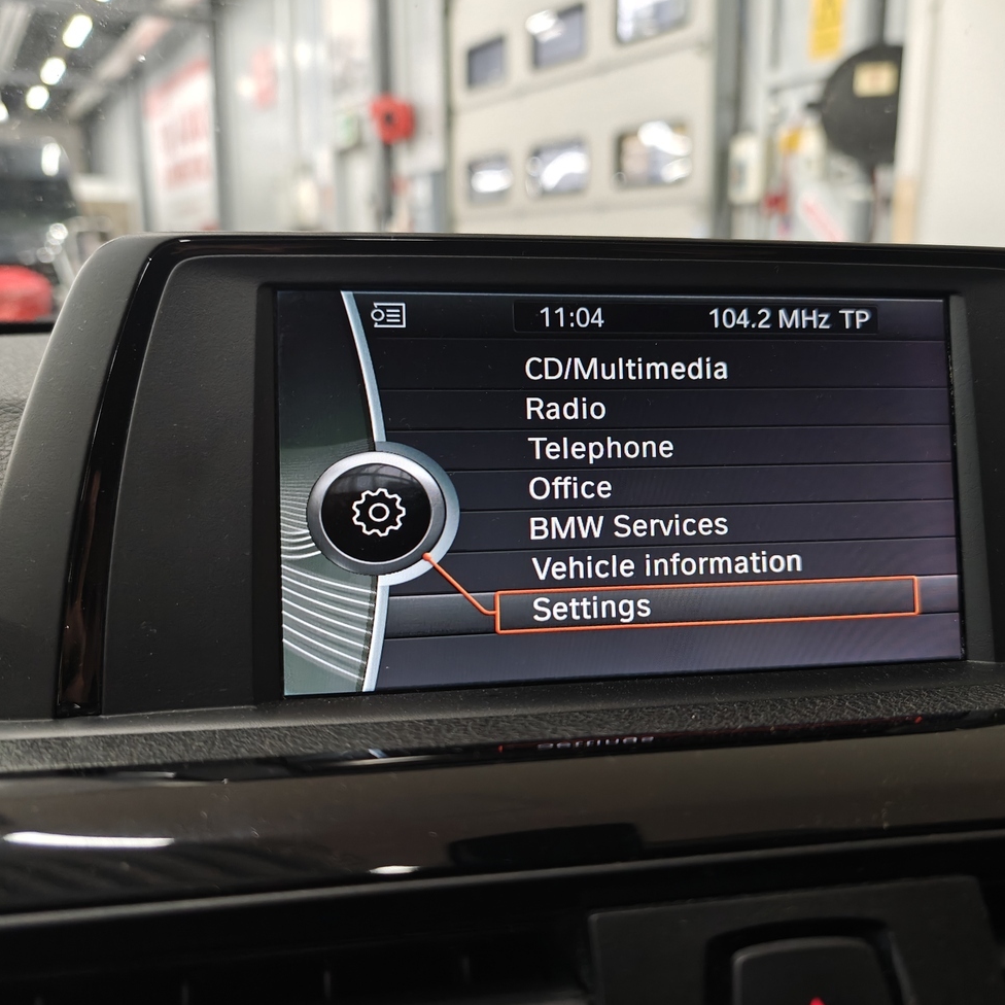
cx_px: 587
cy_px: 500
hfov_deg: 53.8
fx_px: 985
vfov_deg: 54.0
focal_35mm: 30
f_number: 1.6
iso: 800
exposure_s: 1/105
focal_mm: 6.06
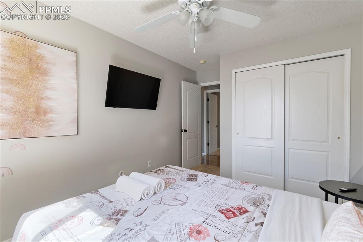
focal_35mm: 17
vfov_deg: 70.4
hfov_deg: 93.3
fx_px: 171
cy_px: 121
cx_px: 182
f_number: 8
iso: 320
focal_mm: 17
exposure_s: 2
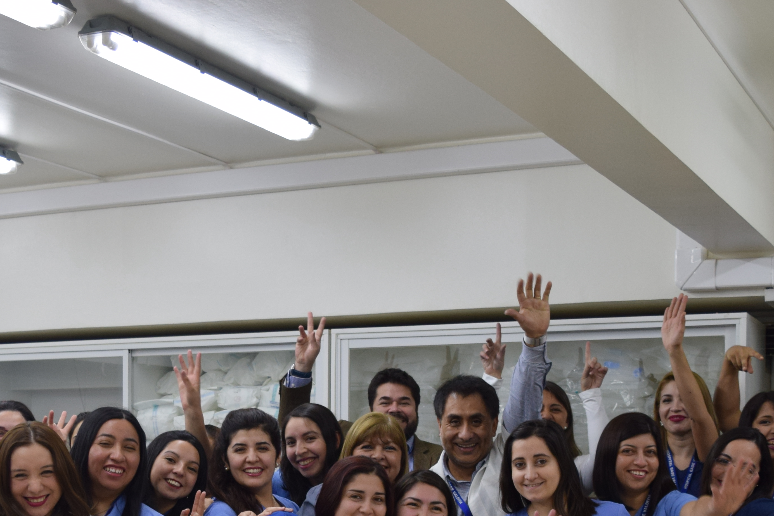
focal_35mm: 65
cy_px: 541
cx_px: 392
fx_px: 1397
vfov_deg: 20.1
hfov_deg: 31.0
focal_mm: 20
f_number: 4.5
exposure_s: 1/80
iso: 400
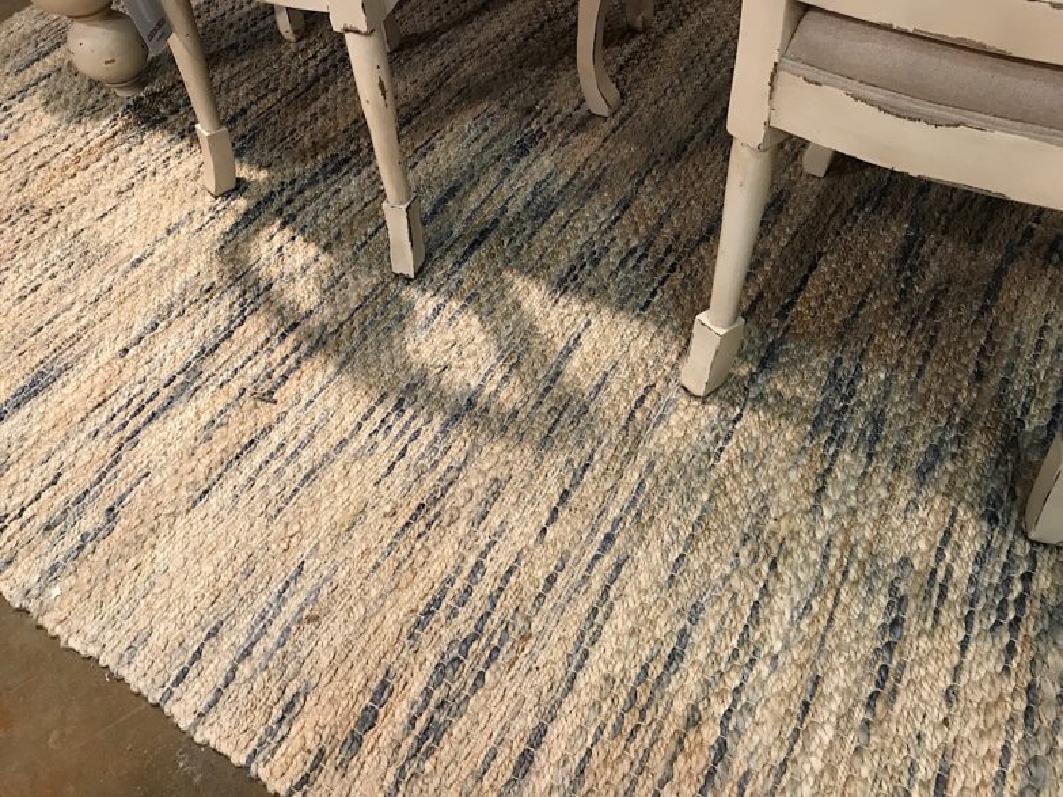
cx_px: 532
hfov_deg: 63.5
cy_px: 398
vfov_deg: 49.7
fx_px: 860
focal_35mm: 28
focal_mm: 3.99
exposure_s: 1/24
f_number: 1.8
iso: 32
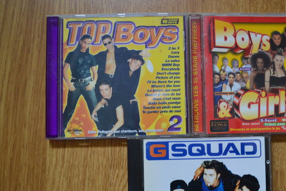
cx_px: 205
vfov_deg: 30.9
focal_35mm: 43
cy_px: 132
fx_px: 342
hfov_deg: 44.3
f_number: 3.5
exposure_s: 1/15
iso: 800
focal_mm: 18
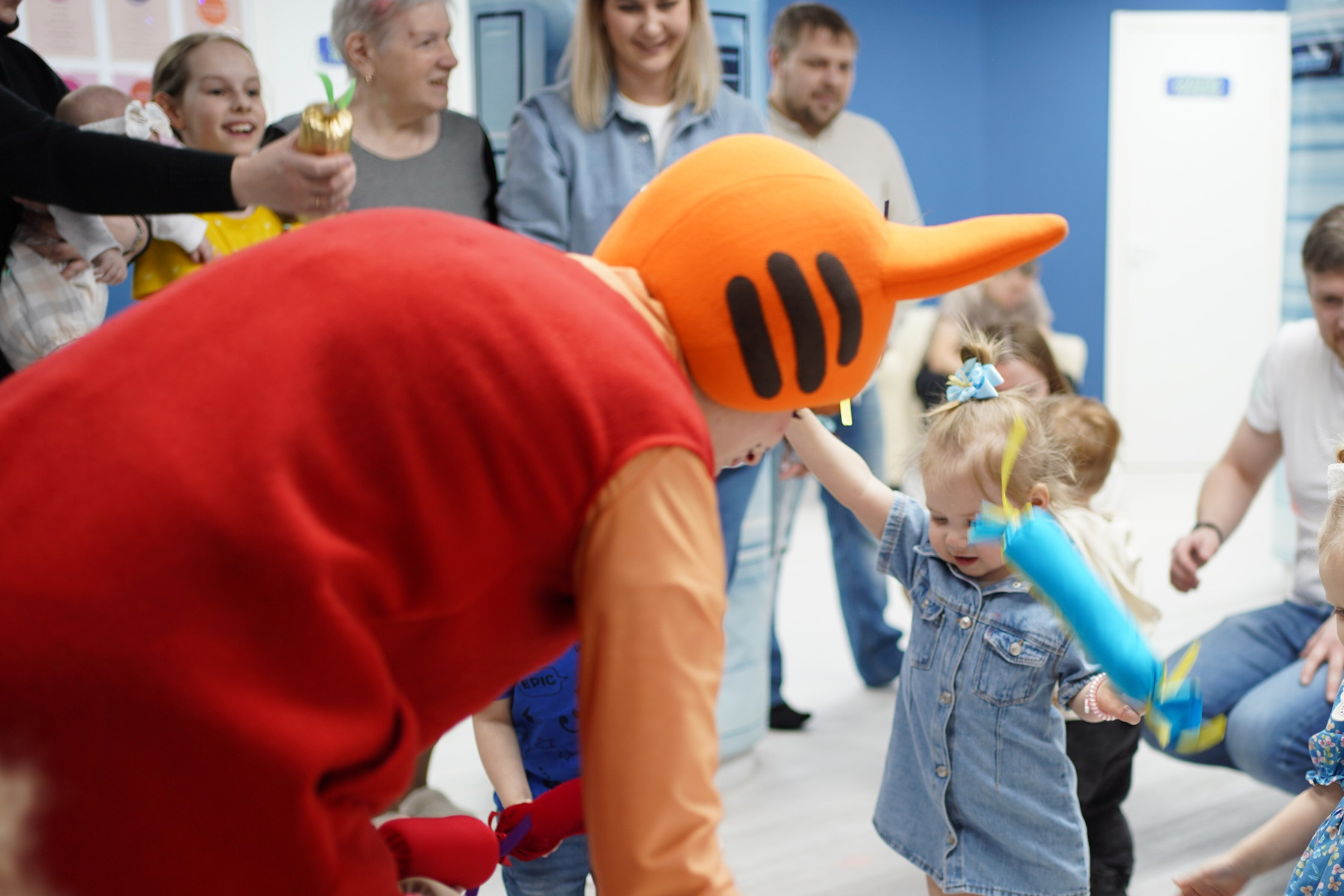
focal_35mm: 50
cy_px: 577
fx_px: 1867
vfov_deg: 26.9
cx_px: 858
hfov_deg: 39.3
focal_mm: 35
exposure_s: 1/125
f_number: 1.8
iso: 200
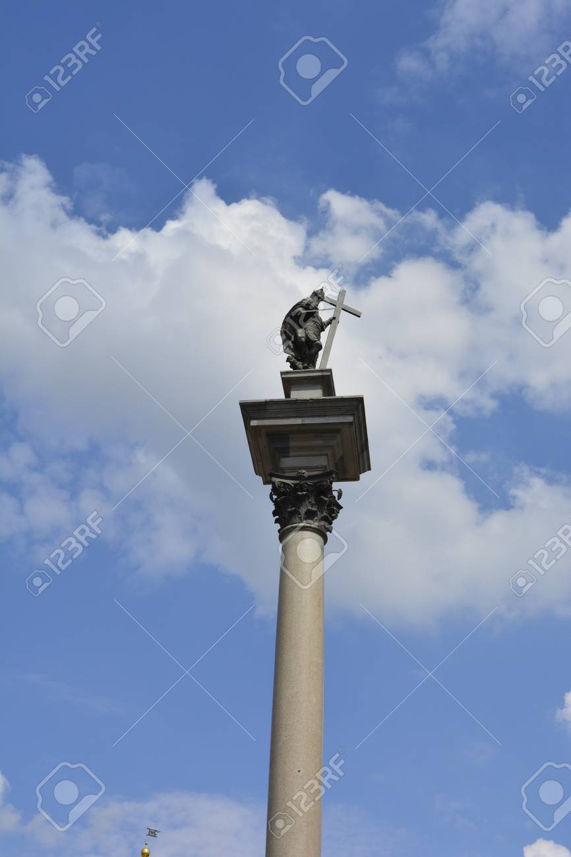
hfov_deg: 25.7
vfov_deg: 37.9
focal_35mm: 52
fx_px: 1250
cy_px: 428
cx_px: 286
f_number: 11
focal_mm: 35
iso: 200
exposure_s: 1/500
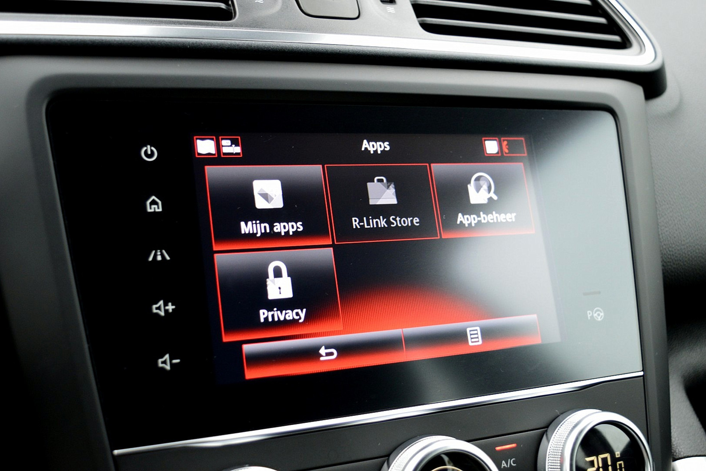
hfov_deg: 43.6
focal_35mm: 45
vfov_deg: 29.9
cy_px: 236
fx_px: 882
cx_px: 353
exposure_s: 1/60
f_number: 4.5
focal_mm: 30
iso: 800
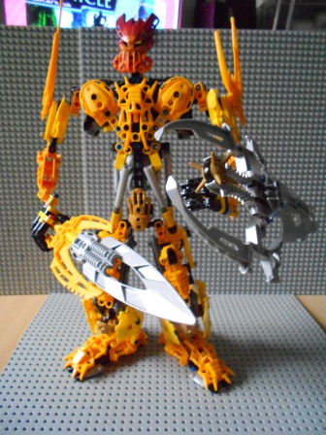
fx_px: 326
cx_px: 163
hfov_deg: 53.1
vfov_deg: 67.3
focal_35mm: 26
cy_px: 218
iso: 800
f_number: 3.2
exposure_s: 1/8
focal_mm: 4.6
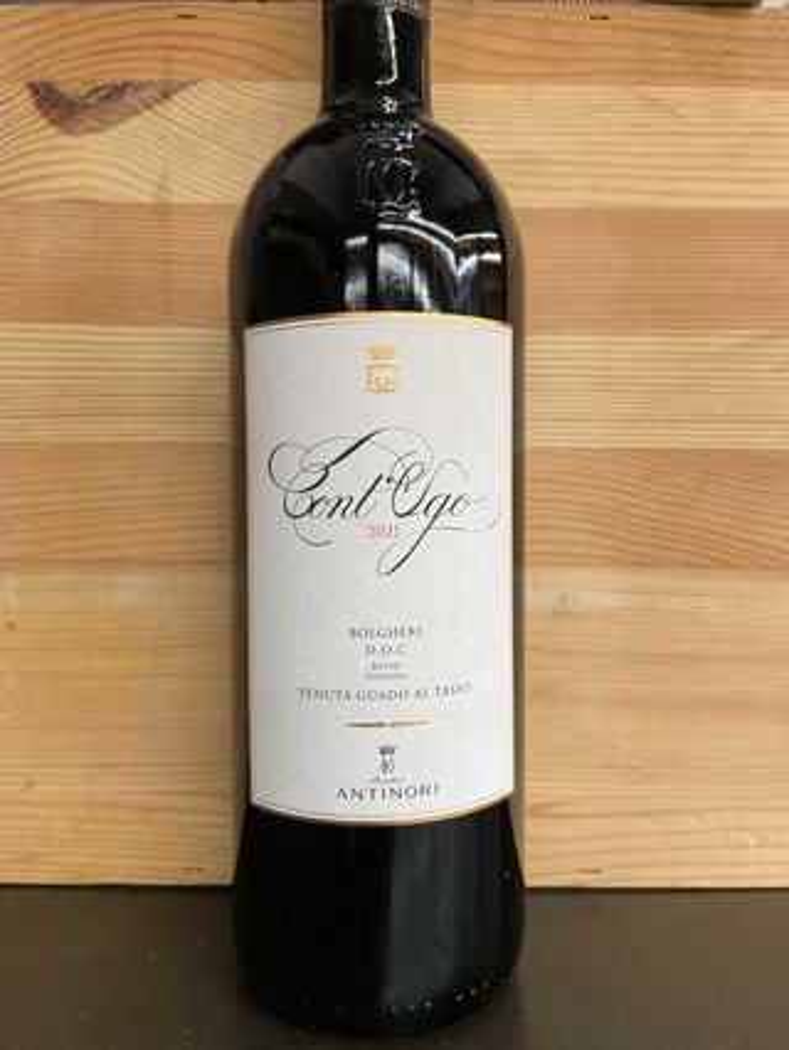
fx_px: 789
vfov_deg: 67.3
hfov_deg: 53.1
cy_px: 525
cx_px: 394
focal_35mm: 26
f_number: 1.6
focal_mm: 4.2
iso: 80
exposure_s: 1/100
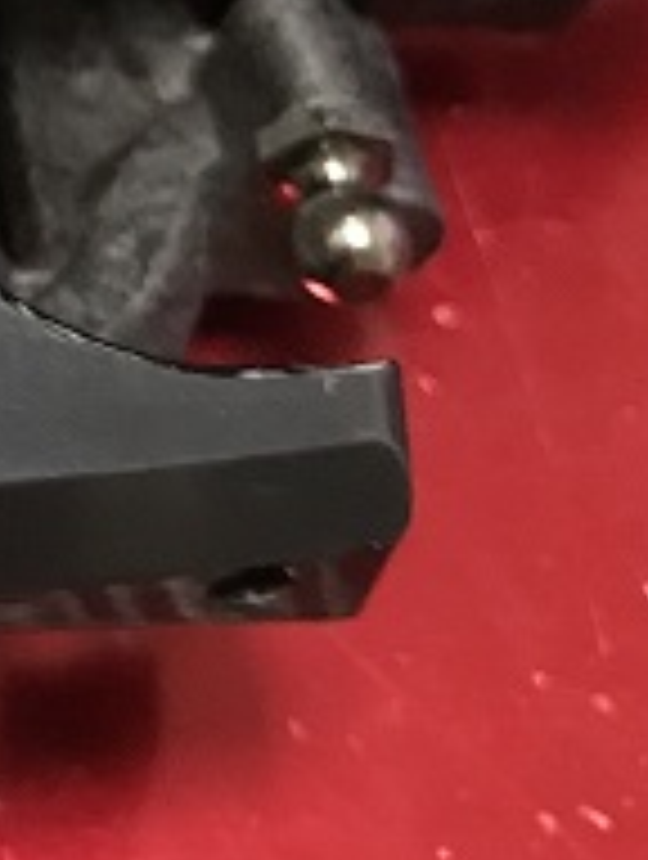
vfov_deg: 15.8
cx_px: -686
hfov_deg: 11.3
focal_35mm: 118
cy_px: -259
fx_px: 2935
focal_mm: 3.99
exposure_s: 1/7
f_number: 1.8
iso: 80
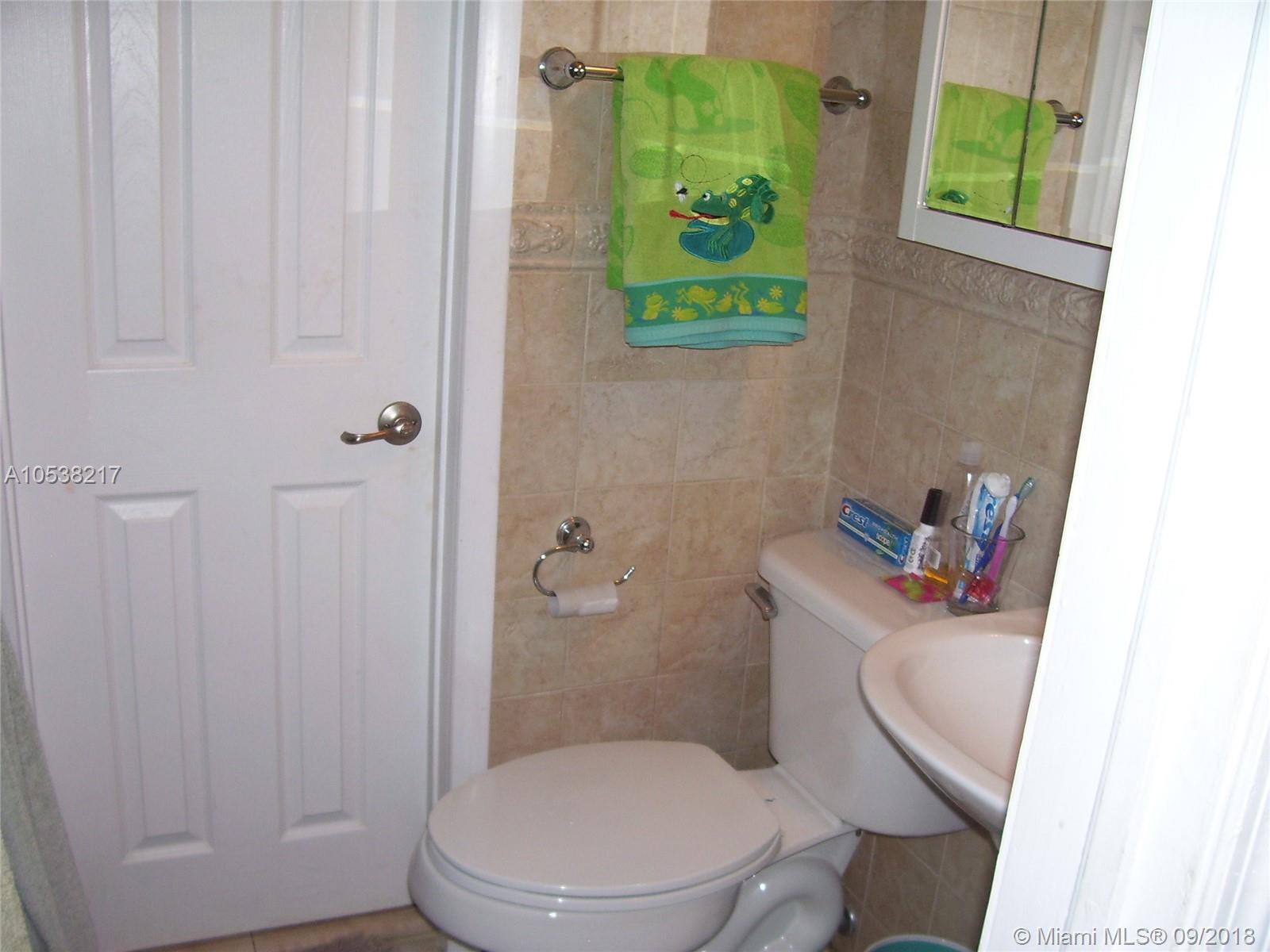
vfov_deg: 41.8
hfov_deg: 54.0
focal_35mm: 34
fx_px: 1247
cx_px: 635
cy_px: 476
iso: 80
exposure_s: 1/60
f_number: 2.7
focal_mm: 5.6
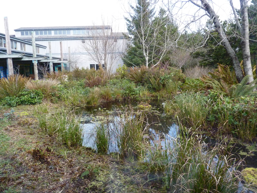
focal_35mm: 25
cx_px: 128
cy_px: 96
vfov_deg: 54.9
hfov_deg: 69.4
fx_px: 186
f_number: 3.3
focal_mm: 4.1
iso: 400
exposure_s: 1/400
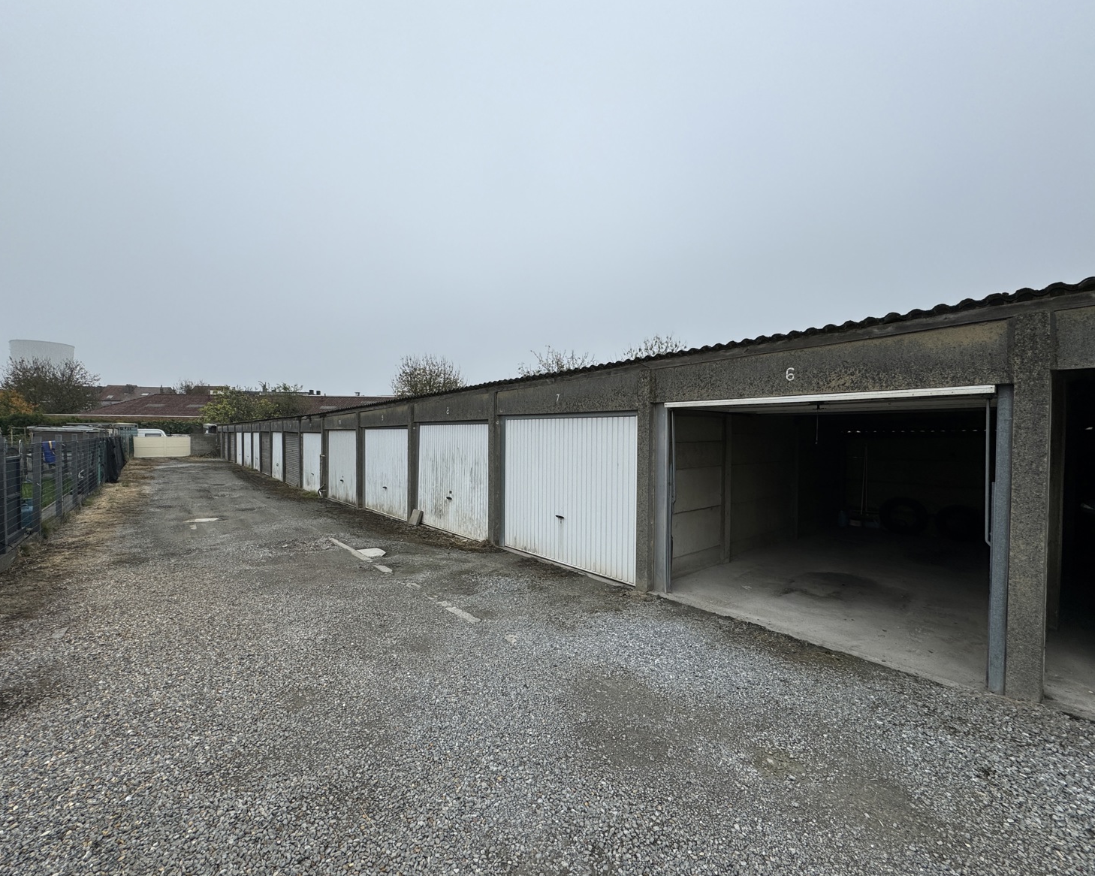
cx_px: 531
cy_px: 444
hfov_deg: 96.8
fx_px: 486
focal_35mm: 15
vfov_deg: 84.0
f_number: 2.2
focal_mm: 2.22
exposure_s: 1/479
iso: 50
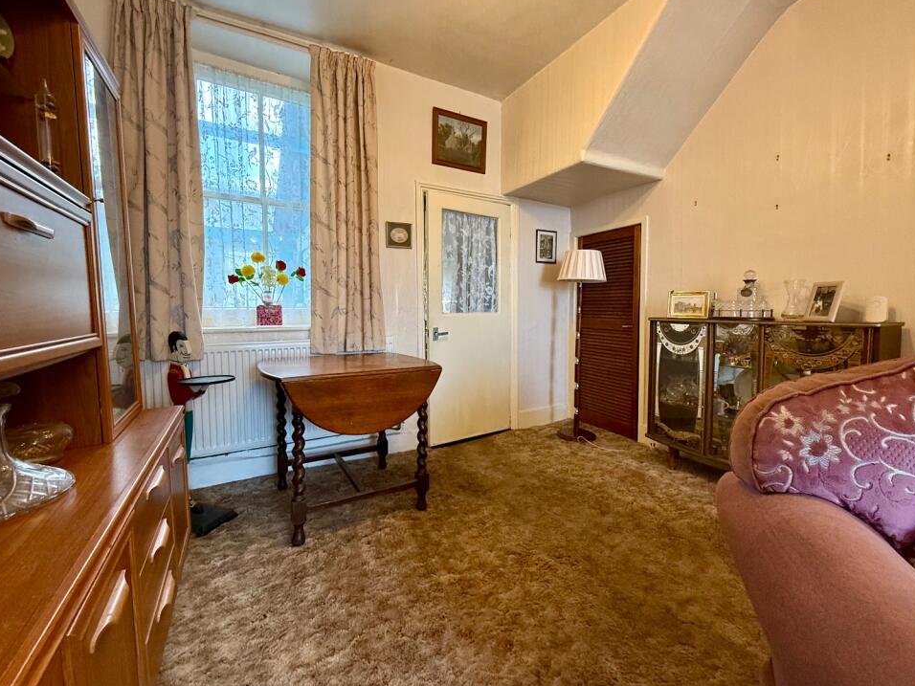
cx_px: 453
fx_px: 396
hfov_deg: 98.2
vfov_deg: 81.7
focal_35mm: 15
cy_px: 327
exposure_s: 1/100
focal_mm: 2.22
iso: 400
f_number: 2.2
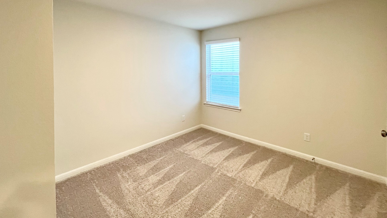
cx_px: 183
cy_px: 73
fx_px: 154
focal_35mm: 15
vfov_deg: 68.6
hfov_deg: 102.9
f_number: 1.8
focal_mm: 1.57
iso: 125
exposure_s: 1/60
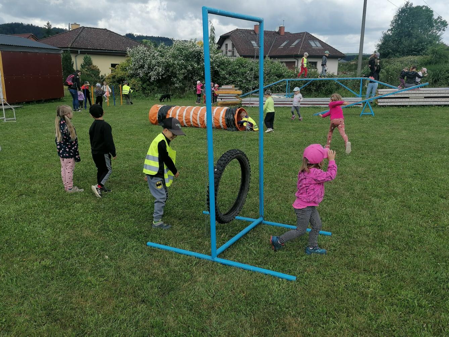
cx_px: 224
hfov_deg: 56.8
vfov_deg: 44.2
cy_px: 168
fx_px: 415
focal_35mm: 32
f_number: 1.8
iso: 50
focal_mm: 4.75
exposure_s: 1/964
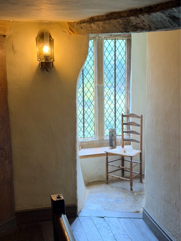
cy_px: 120
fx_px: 335
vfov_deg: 39.7
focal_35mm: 48
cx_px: 90
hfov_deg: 30.3
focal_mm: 6.76
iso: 400
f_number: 1.78
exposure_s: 1/40
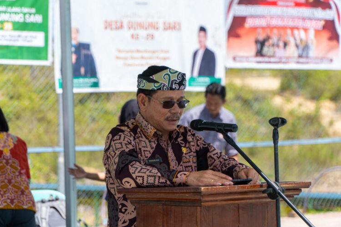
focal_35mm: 153
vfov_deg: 9.0
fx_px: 1445
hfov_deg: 13.5
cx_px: 170
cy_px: 113
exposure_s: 1/320
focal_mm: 101
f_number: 4
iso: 100
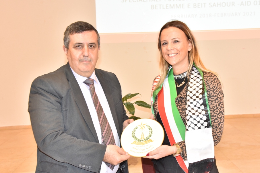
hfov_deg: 38.2
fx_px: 376
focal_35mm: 52
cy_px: 81
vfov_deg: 26.0
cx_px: 136
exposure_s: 1/13
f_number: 10
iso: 2500
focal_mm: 46
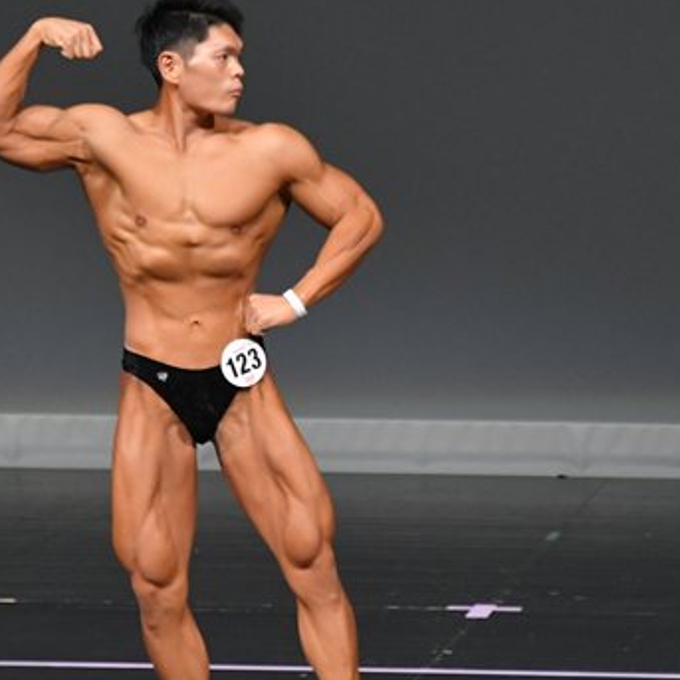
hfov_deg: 2.9
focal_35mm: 605
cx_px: 284
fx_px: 13446
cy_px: 311
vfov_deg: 2.9
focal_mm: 210
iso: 4000
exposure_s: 1/400
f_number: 5.6
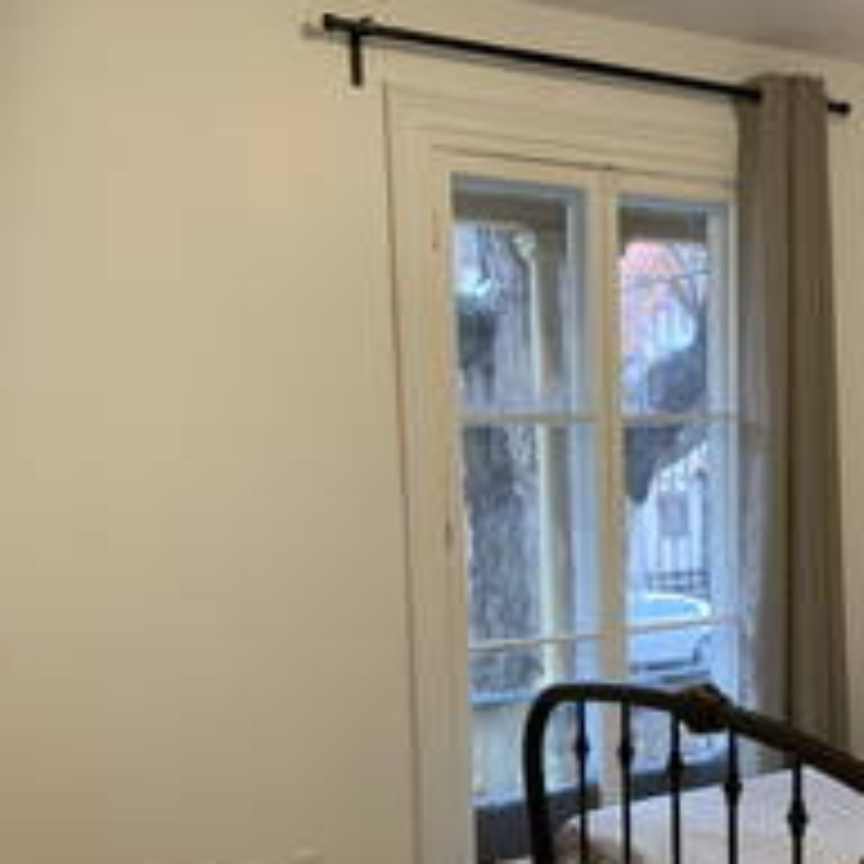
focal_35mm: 43
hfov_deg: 38.3
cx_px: 630
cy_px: 598
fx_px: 1214
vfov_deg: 38.6
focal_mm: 4.25
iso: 200
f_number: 1.8
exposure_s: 1/60
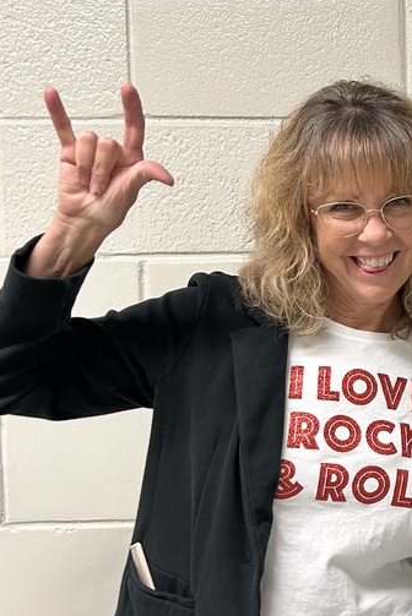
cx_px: 445
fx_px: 943
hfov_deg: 23.3
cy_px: 316
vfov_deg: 36.2
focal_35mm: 55
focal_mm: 5.7
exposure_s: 1/60
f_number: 1.5
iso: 125
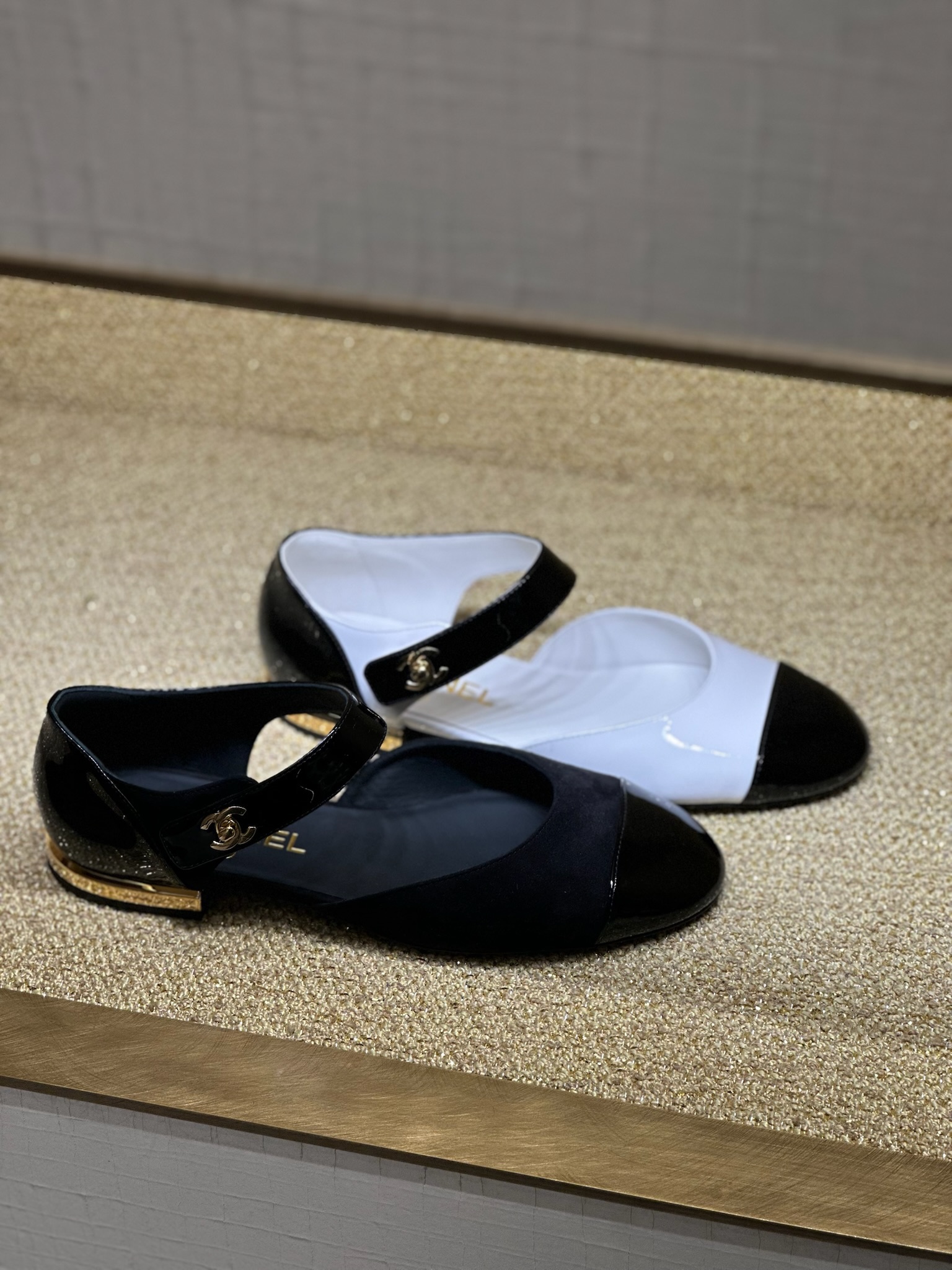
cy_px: 635
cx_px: 476
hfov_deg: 19.1
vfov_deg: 25.3
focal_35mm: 77
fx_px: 2824
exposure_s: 1/100
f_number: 2.8
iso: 80
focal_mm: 9
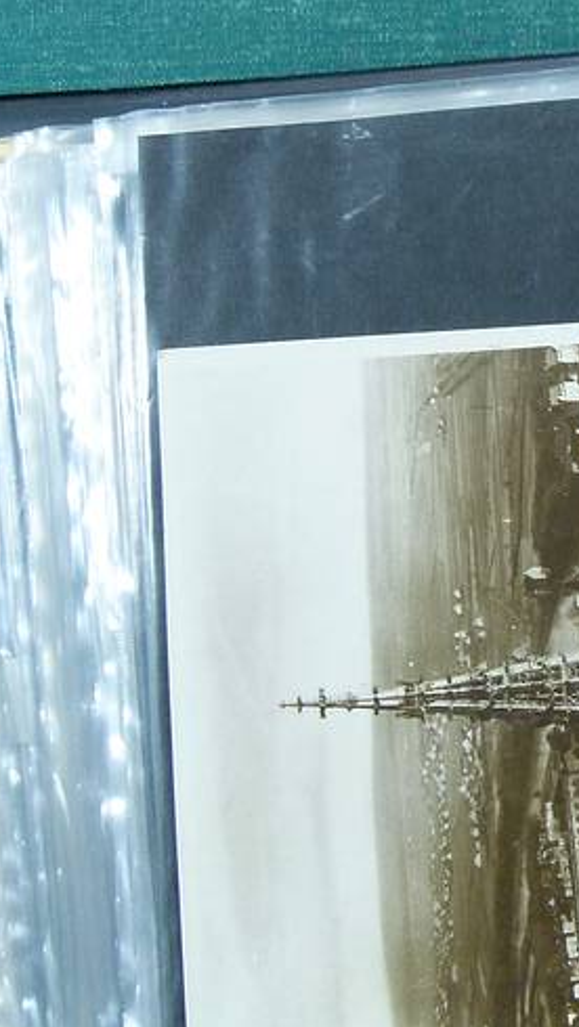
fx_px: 2236
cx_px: 705
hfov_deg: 14.3
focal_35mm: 82
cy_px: 465
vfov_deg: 25.9
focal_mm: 6.5
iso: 125
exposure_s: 1/60
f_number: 3.1
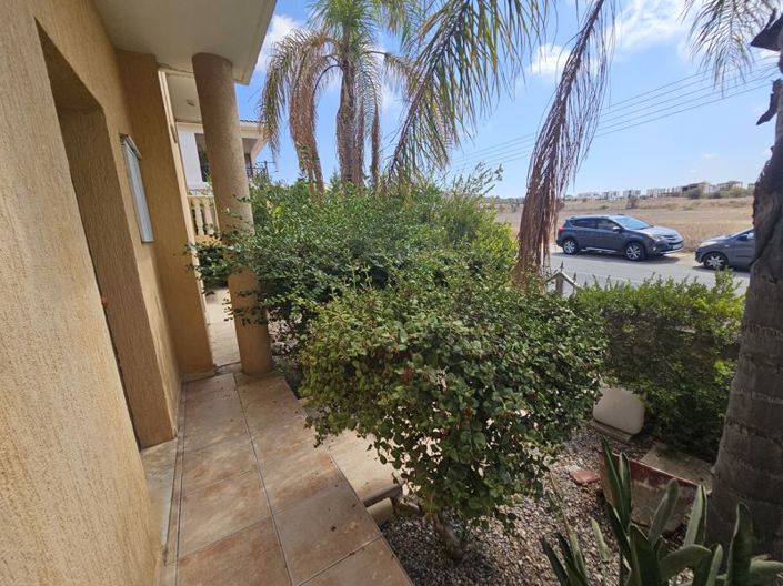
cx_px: 392
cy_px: 293
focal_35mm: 13
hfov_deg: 106.2
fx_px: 294
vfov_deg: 89.9
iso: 50
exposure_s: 1/1677
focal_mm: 2.2
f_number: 2.2
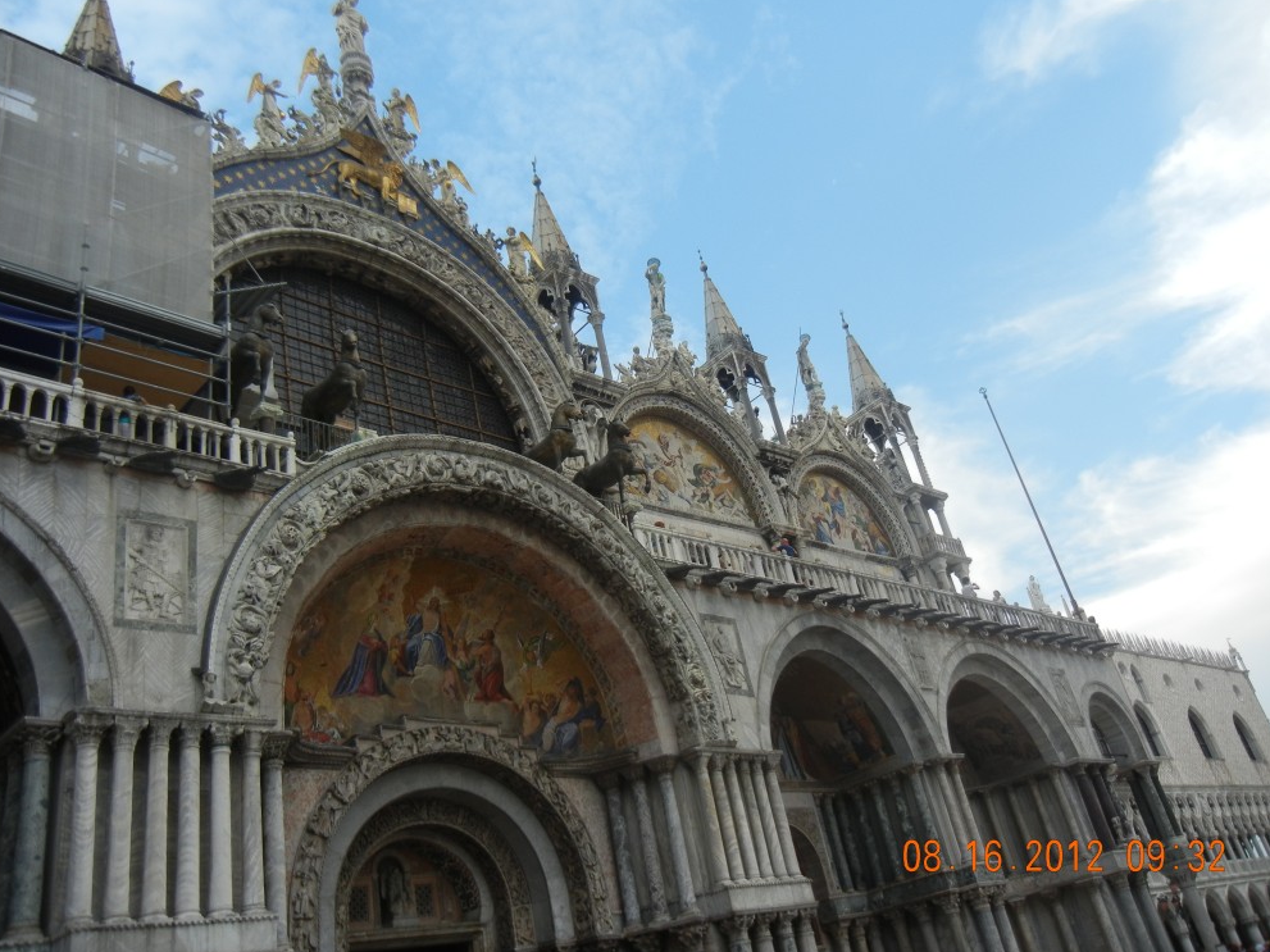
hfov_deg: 58.4
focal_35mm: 31
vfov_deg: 45.4
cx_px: 650
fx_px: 1137
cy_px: 466
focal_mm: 5.4
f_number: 3.5
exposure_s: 1/441
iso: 160
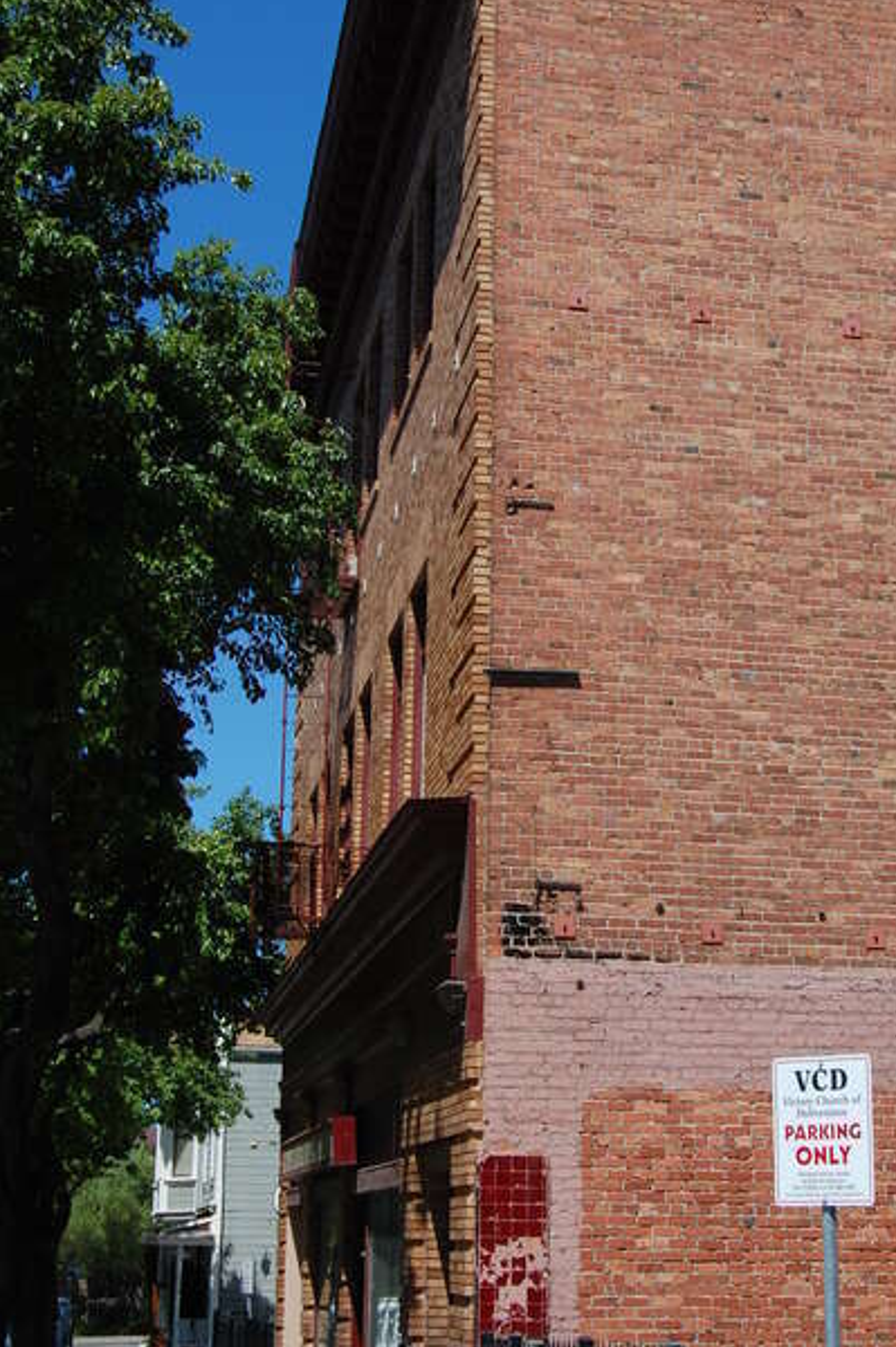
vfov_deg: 38.2
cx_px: 505
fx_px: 1945
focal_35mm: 52
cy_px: 633
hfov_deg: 25.9
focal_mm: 26
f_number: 16
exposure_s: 1/100
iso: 200
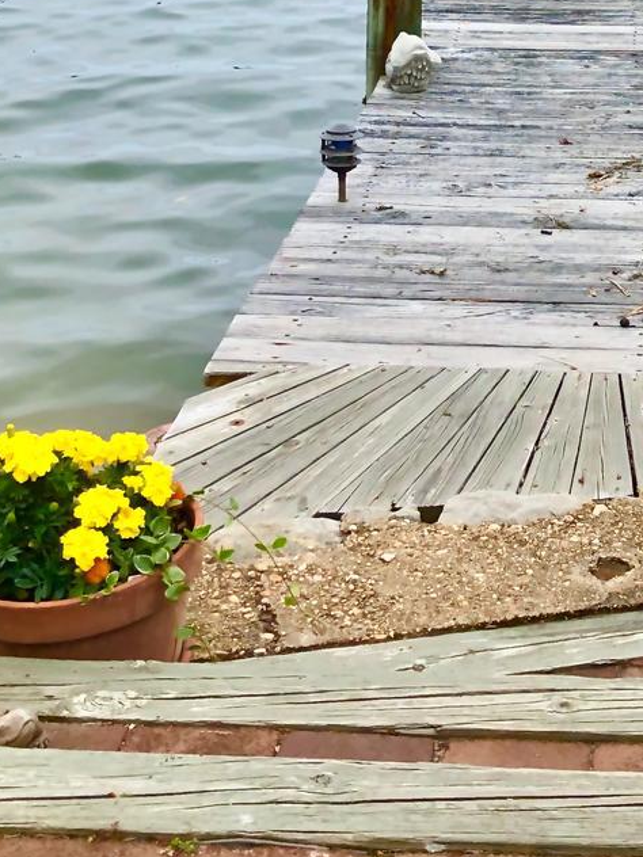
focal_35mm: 68
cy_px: 91
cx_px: 601
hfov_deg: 21.1
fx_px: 1684
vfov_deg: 27.6
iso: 20
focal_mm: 4
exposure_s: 1/2114
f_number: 1.8
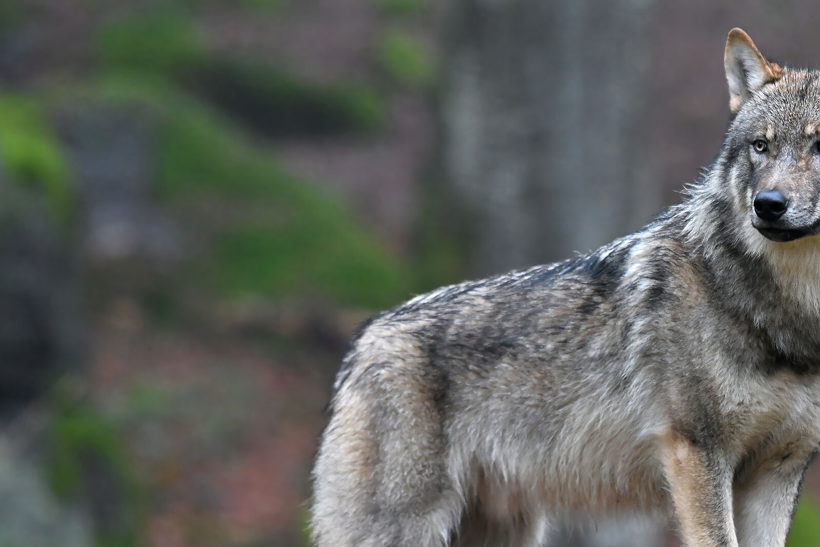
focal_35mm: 645
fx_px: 14692
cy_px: 327
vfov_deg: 2.1
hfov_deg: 3.2
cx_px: 505
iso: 6400
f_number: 6
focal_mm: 430
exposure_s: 1/200
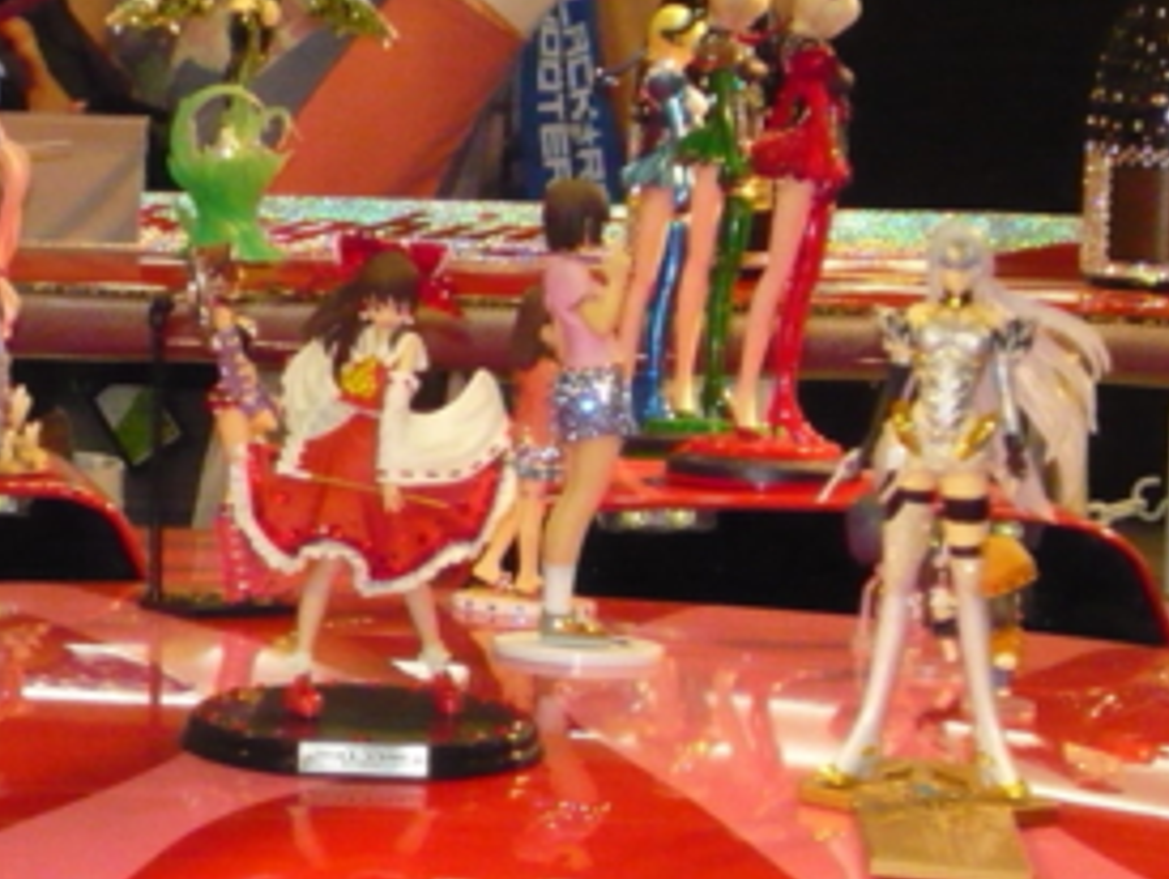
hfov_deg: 7.5
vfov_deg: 5.7
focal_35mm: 263
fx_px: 8889
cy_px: 559
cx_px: 303
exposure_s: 1/60
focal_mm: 16.5
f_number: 5.1
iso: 800
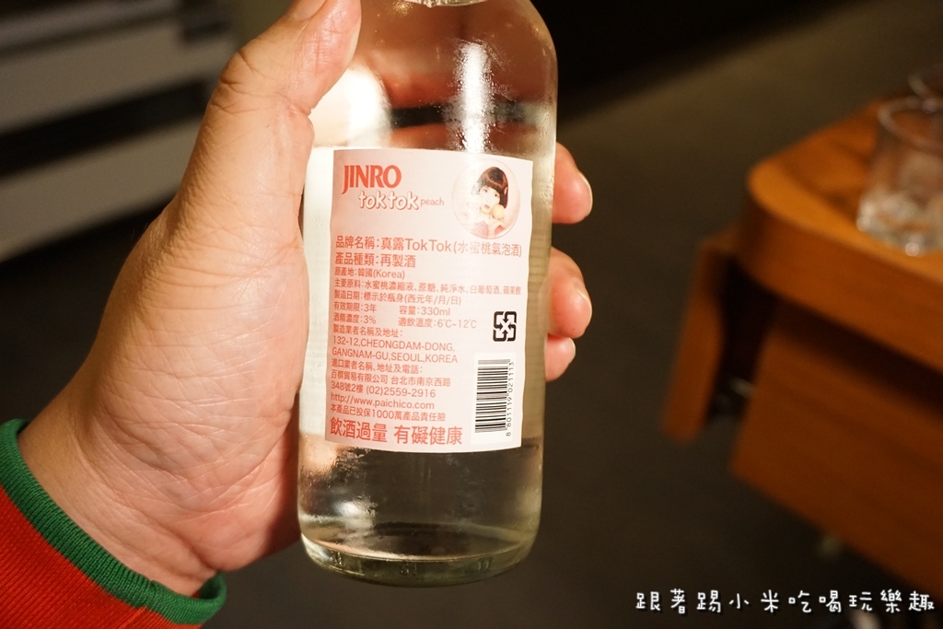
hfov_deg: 55.1
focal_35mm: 34
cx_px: 472
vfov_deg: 38.4
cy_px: 314
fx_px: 904
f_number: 4
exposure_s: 1/60
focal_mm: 23
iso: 2500
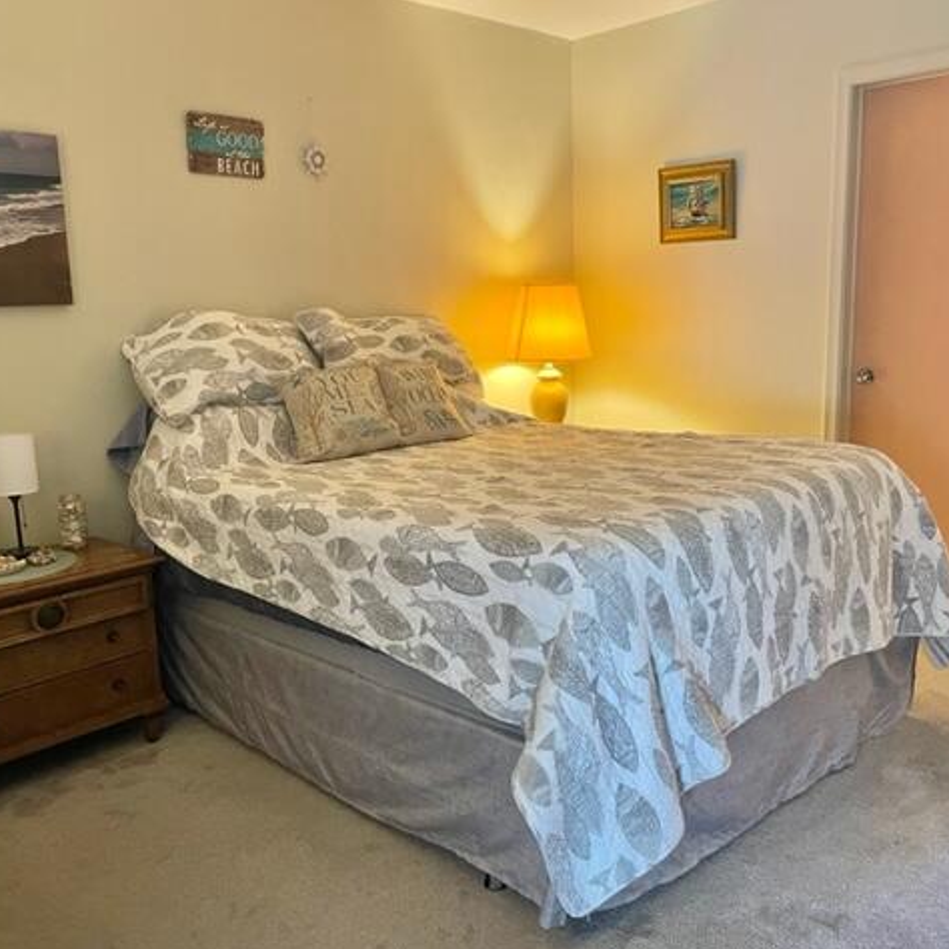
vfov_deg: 52.5
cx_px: 456
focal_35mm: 31
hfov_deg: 52.5
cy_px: 479
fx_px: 962
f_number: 1.6
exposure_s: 1/40
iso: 400
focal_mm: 4.2
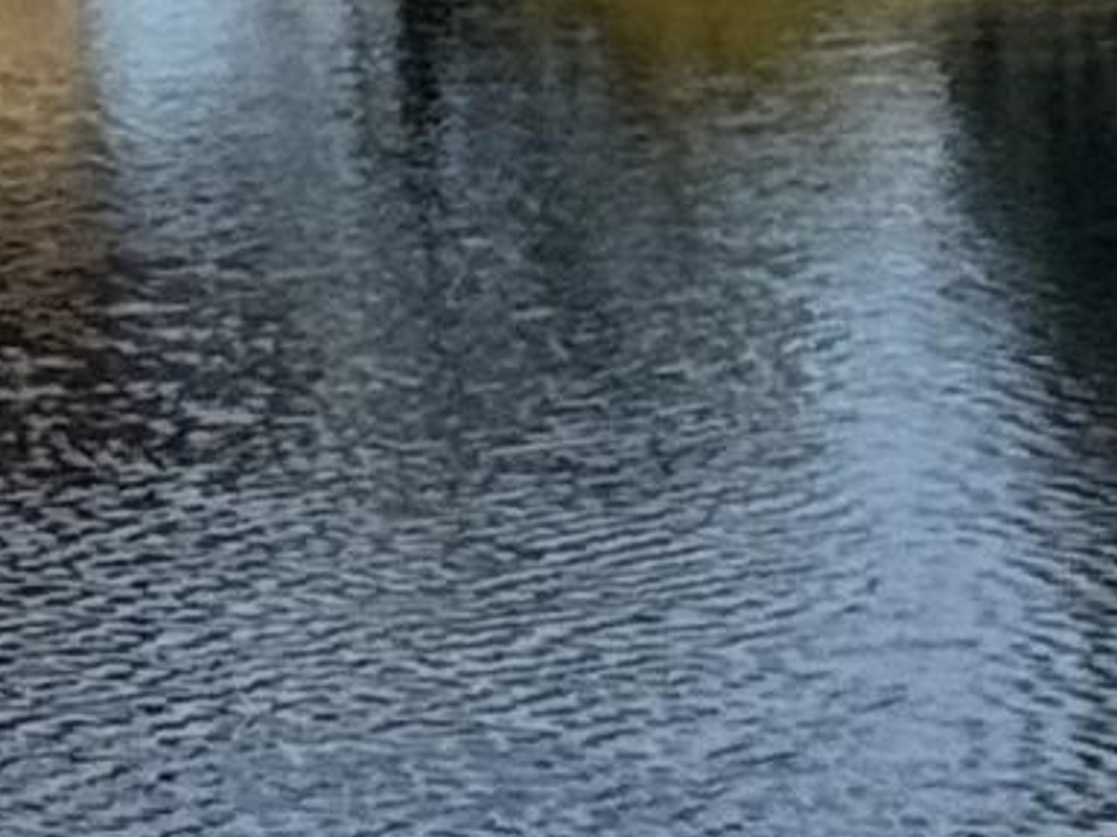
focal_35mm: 376
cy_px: -924
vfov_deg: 3.9
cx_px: -3135
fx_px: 12129
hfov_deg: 4.8
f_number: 1.78
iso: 64
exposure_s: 1/7092
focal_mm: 6.76
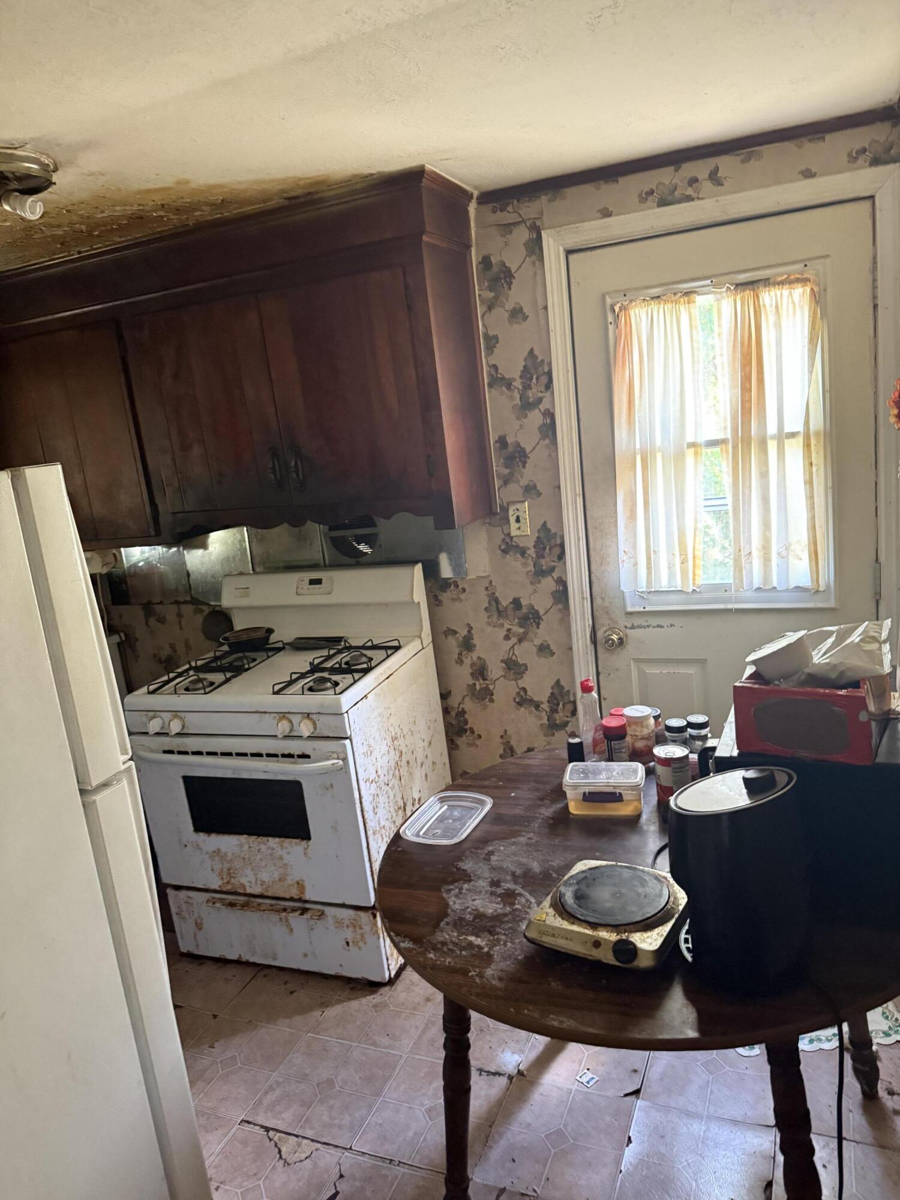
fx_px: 832
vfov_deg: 71.6
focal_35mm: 24
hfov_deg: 56.8
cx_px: 450
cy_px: 600
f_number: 1.78
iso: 800
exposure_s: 1/60
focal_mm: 6.76
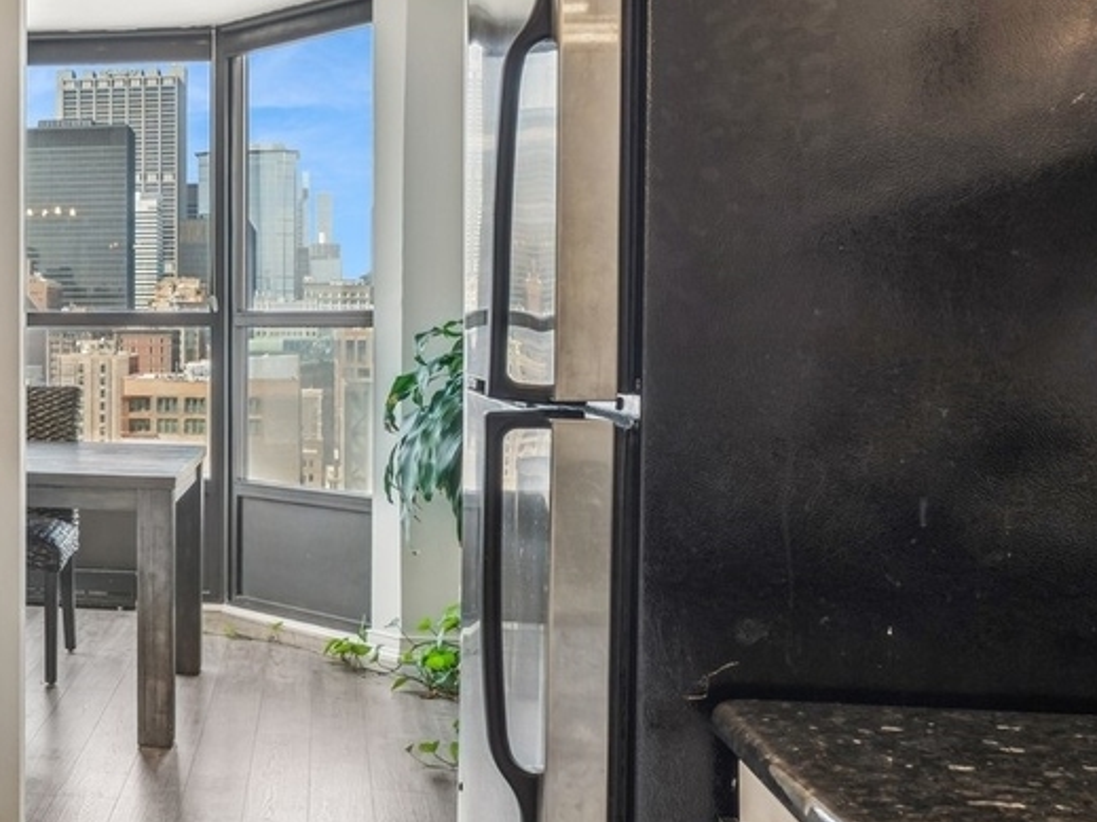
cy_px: 361
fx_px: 1521
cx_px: -110
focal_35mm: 48
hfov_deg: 34.3
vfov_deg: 30.2
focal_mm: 16
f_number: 8
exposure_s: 1/60
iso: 320
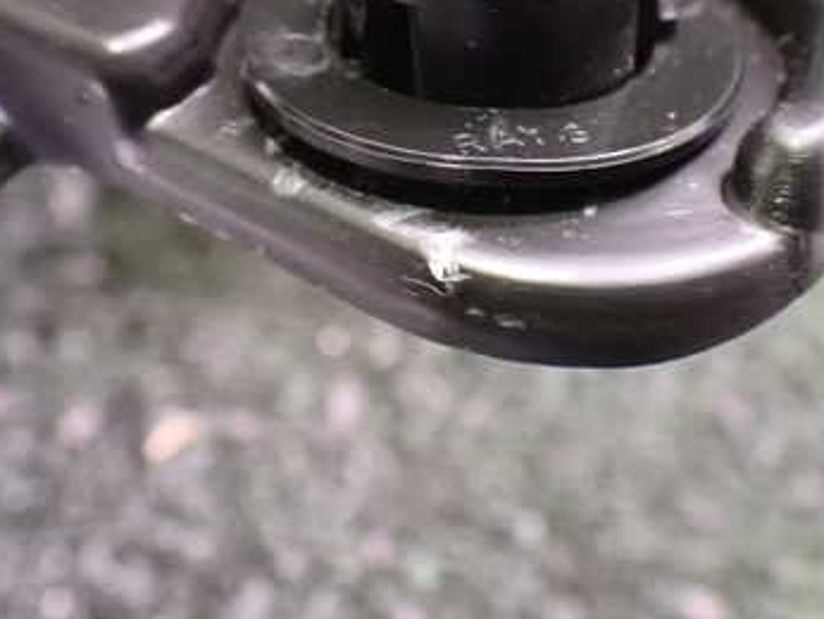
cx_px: 379
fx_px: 1239
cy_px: 167
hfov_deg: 36.8
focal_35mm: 52
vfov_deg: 27.7
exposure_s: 1/30
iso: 1600
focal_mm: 5.4
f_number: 2.3
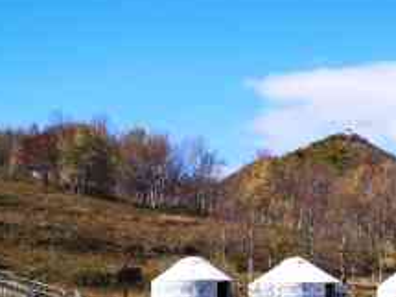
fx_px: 1006
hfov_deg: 21.5
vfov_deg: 16.7
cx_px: 398
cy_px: 206
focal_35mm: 88
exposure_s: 1/2000
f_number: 1.8
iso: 50
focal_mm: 5.58
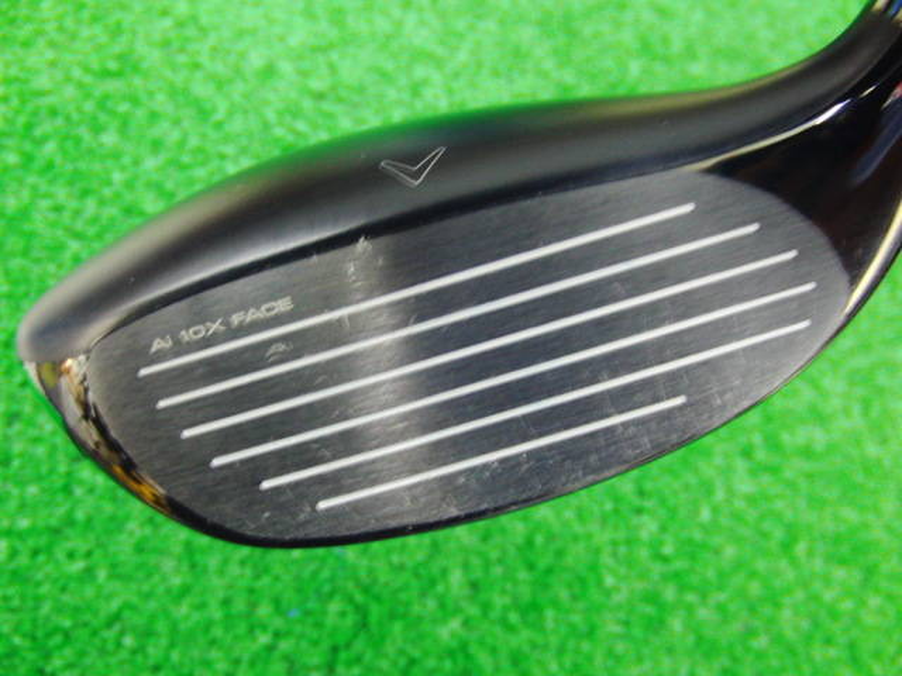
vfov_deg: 38.7
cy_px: 338
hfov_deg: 50.1
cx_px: 451
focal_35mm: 37
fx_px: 964
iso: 400
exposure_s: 1/13
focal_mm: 6.42
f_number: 3.6
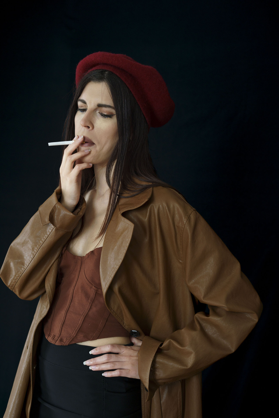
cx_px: 140
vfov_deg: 39.6
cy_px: 209
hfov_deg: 27.0
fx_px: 581
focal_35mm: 50
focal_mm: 50
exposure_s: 1/100
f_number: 3.2
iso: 400
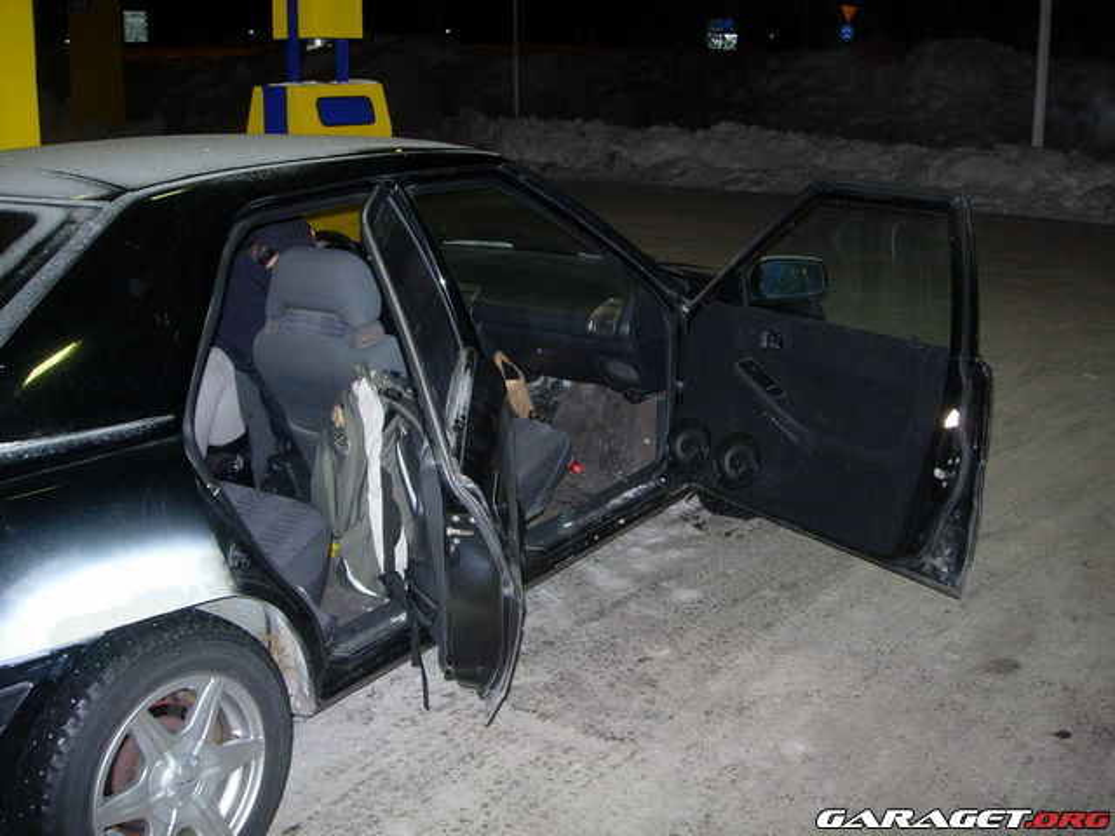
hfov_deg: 49.0
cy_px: 418
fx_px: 1224
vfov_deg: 37.7
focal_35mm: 38
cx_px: 558
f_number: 2.8
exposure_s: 1/161
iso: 200
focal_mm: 7.8
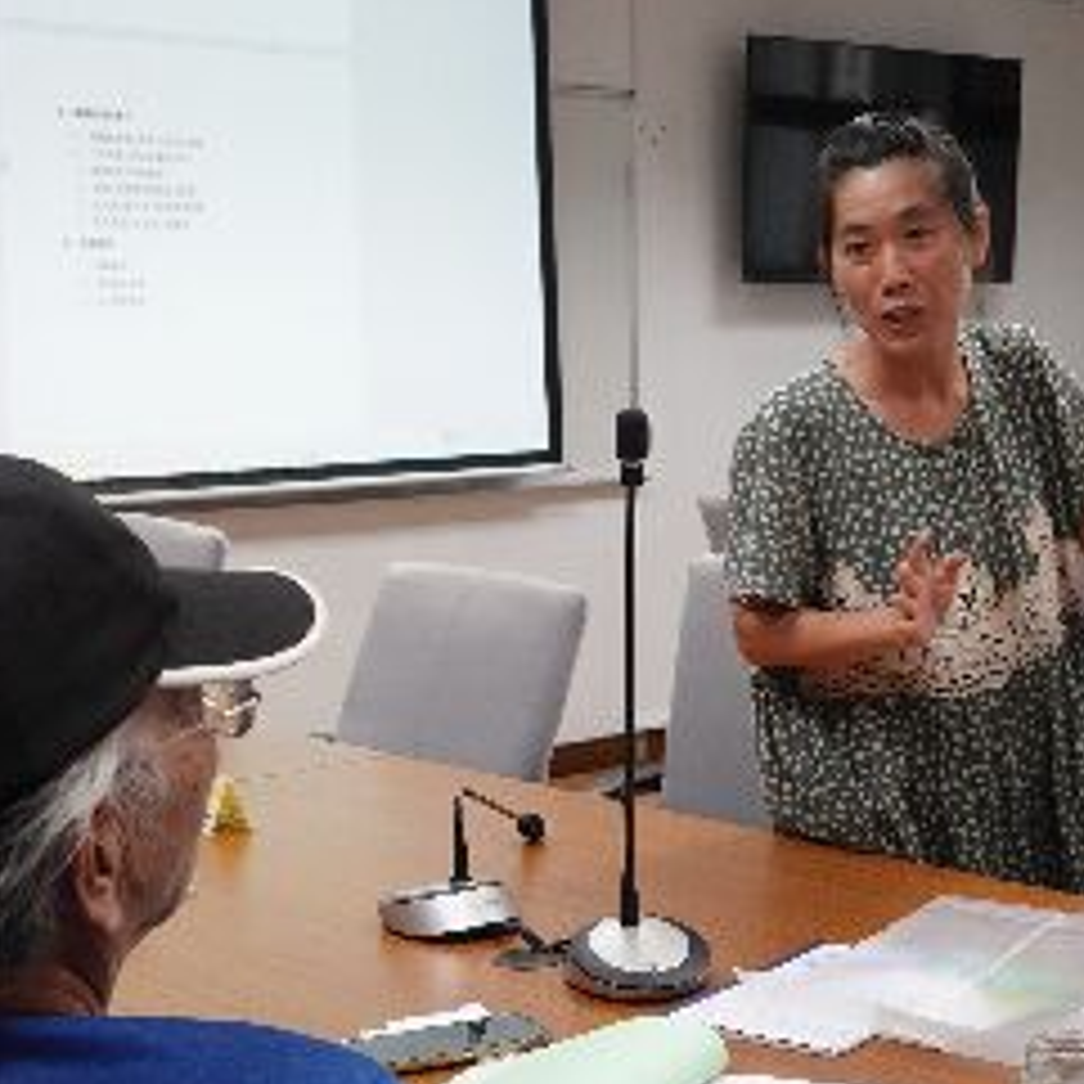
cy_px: 582
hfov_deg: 27.7
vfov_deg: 27.7
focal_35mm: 62
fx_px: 2197
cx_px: 630
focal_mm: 16.06
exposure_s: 1/200
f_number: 4
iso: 2000
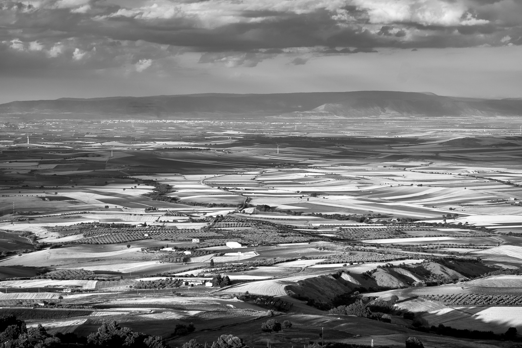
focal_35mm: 79
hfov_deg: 25.7
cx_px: 258
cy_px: 178
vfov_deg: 17.3
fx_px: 1145
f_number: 6.3
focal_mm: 50
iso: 100
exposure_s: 1/200
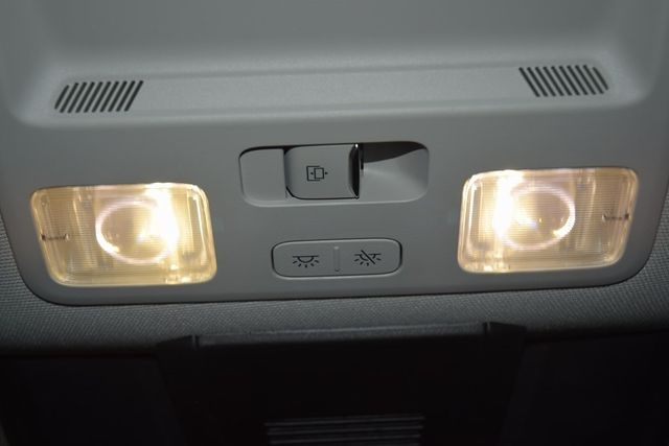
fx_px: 1115
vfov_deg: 22.6
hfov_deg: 33.4
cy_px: 223
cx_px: 334
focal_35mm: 60
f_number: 4.5
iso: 160
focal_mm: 40
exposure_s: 1/80
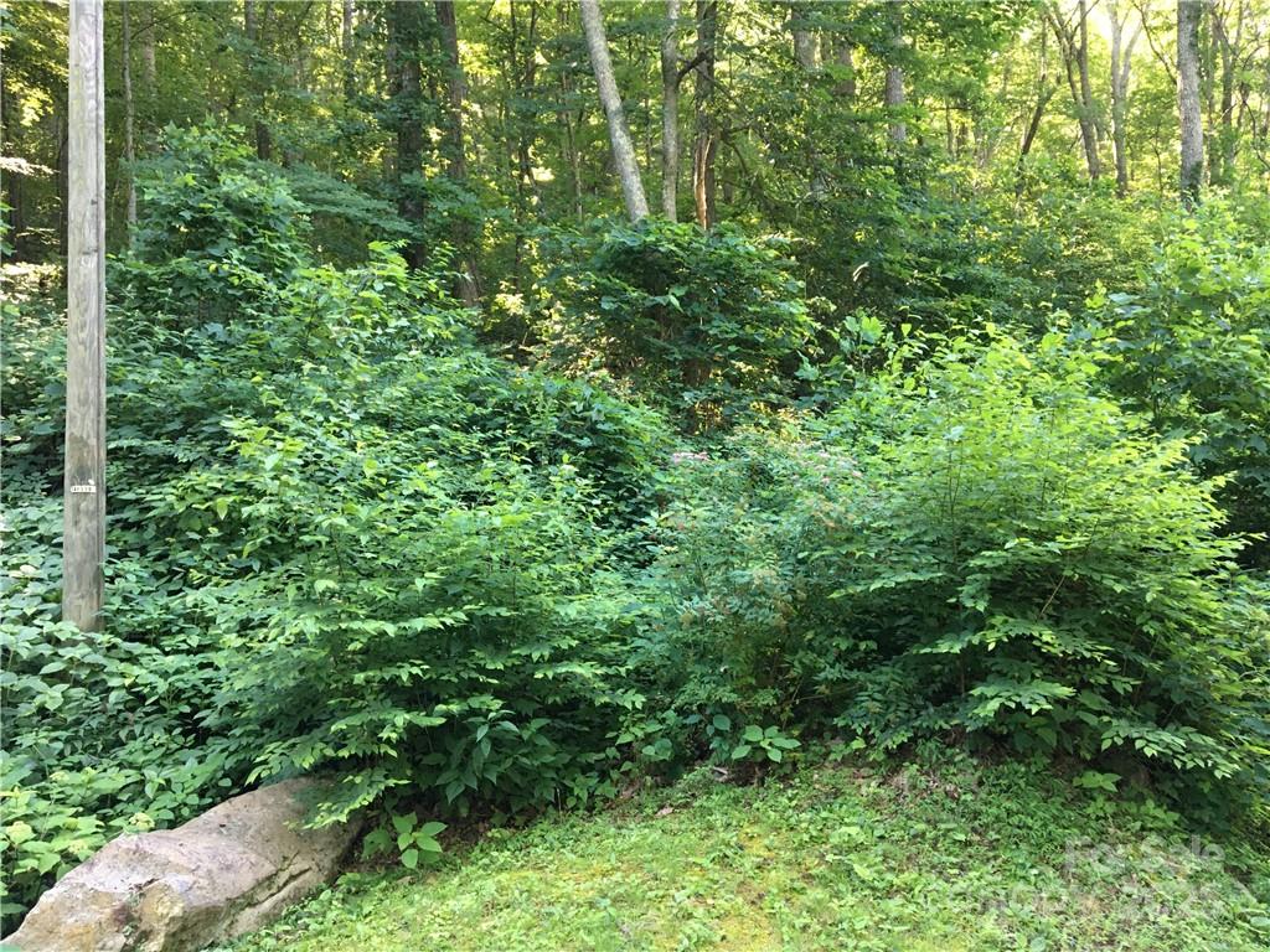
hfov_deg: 61.7
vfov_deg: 48.2
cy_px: 476
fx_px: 1064
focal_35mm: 29
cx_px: 635
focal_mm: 4.15
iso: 100
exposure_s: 1/30
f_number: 2.2
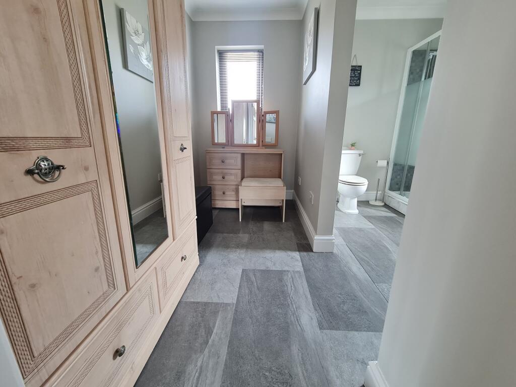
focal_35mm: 13
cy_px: 194
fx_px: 194
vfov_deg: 89.9
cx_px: 258
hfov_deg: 106.2
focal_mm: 2.2
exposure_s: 1/50
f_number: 2.2
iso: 250
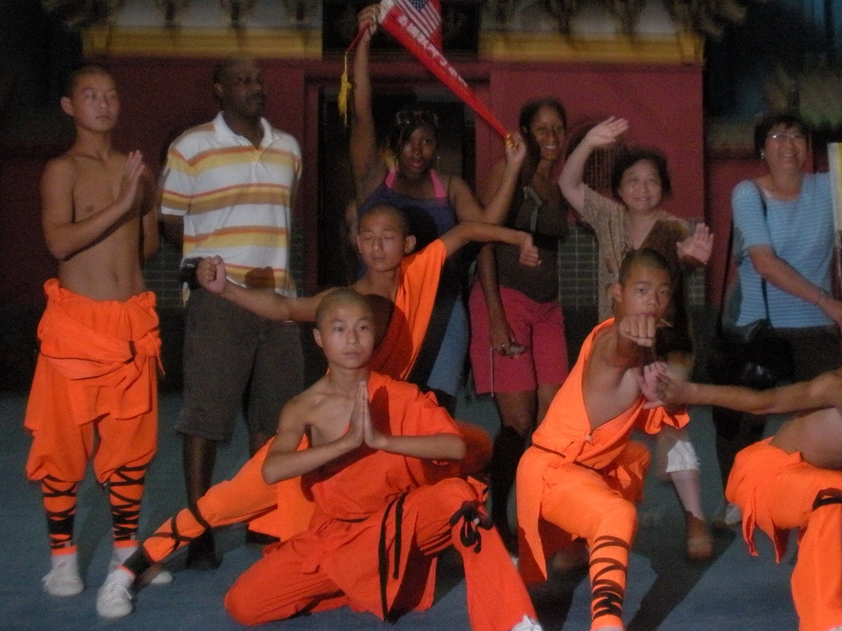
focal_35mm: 53
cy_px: 222
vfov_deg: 27.4
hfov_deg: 35.7
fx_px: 1289
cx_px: 587
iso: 400
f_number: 3.5
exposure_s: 1/10.1
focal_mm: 6.3
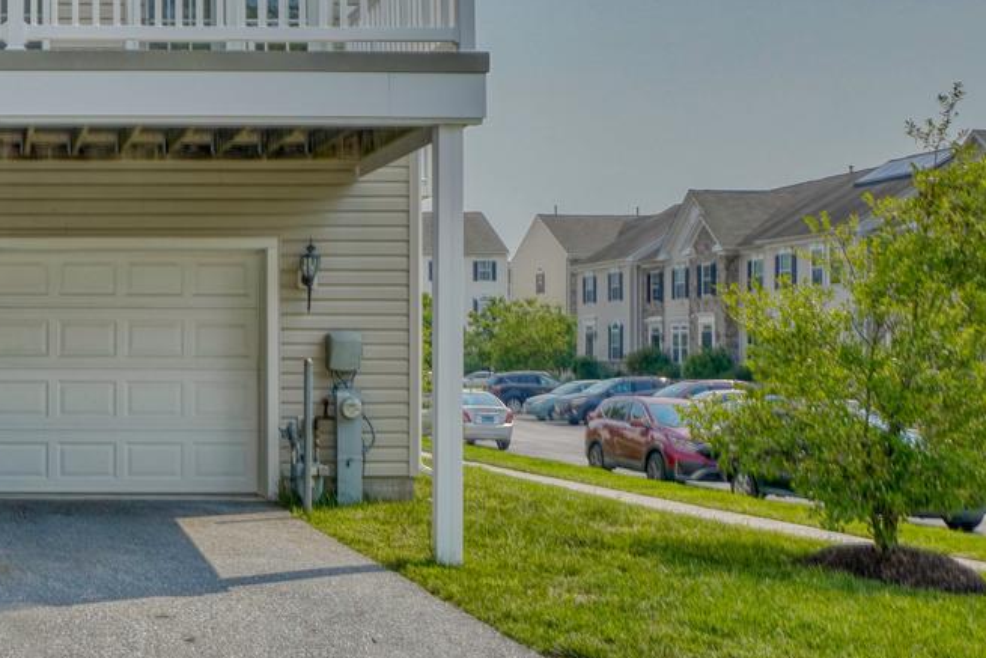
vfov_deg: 27.0
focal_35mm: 50
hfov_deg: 36.1
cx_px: 24
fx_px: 1370
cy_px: 348
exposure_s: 1/60
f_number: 7.1
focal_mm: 16
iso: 640
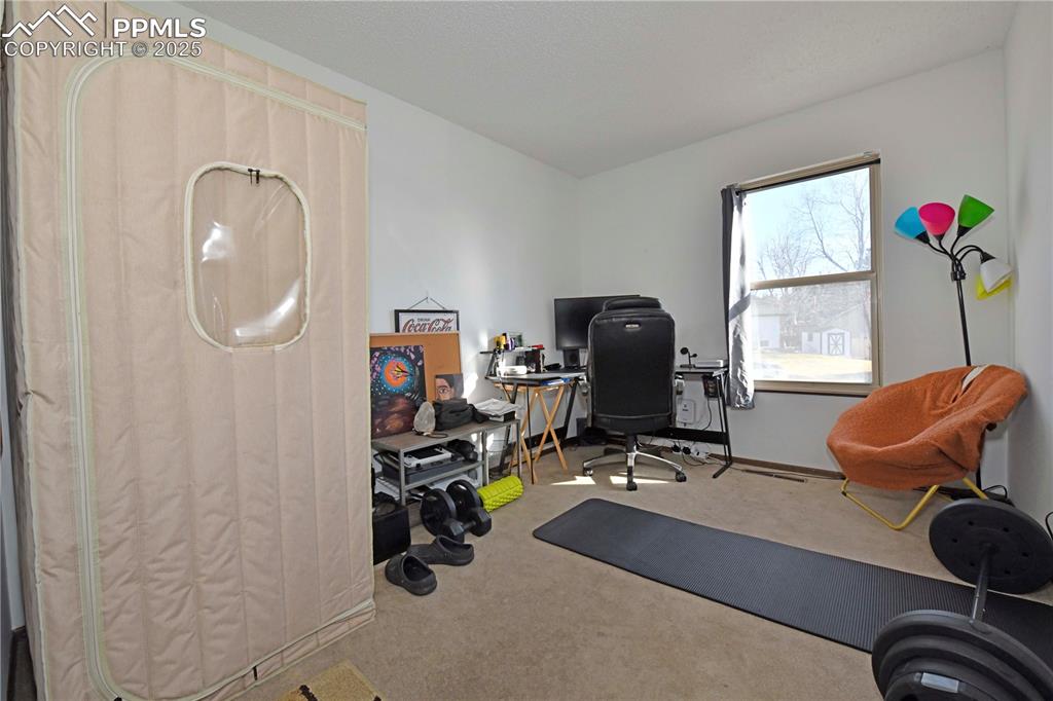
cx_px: 526
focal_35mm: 15
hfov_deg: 100.4
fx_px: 439
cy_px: 350
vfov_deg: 77.3
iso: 1250
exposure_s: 1/160
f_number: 14
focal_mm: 15
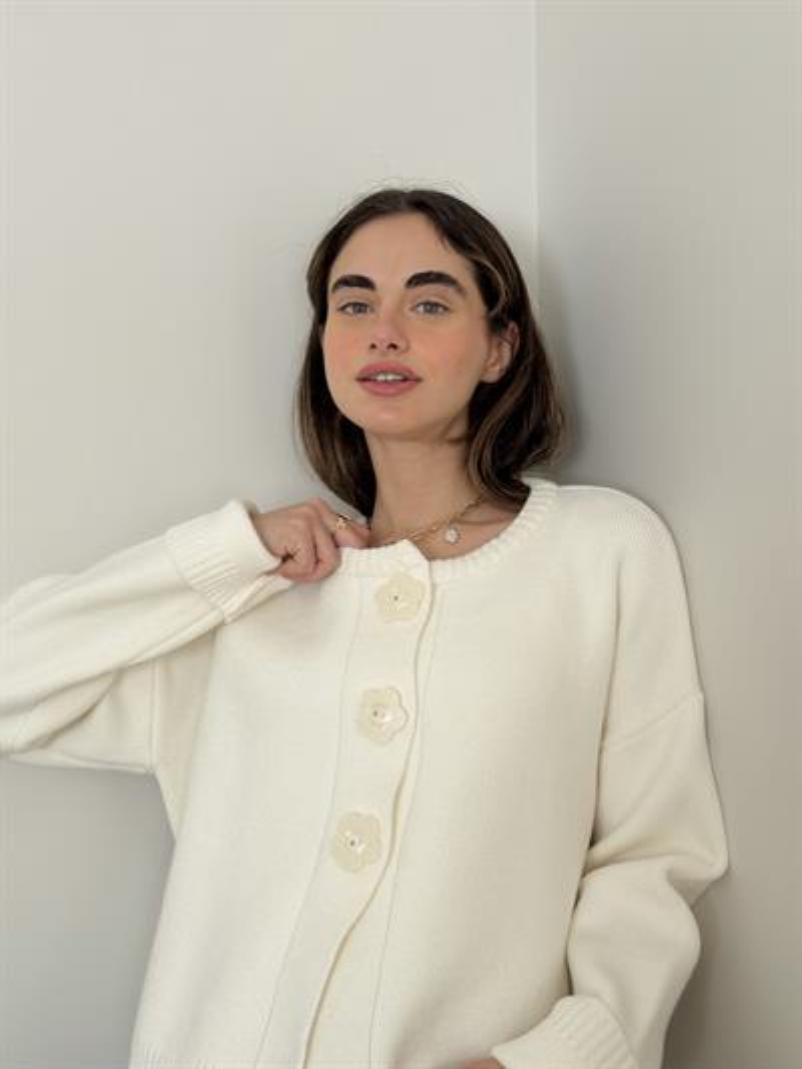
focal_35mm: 48
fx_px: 1482
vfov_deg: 39.6
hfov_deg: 30.3
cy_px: 534
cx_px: 401
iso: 64
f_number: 1.78
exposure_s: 1/121
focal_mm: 6.76
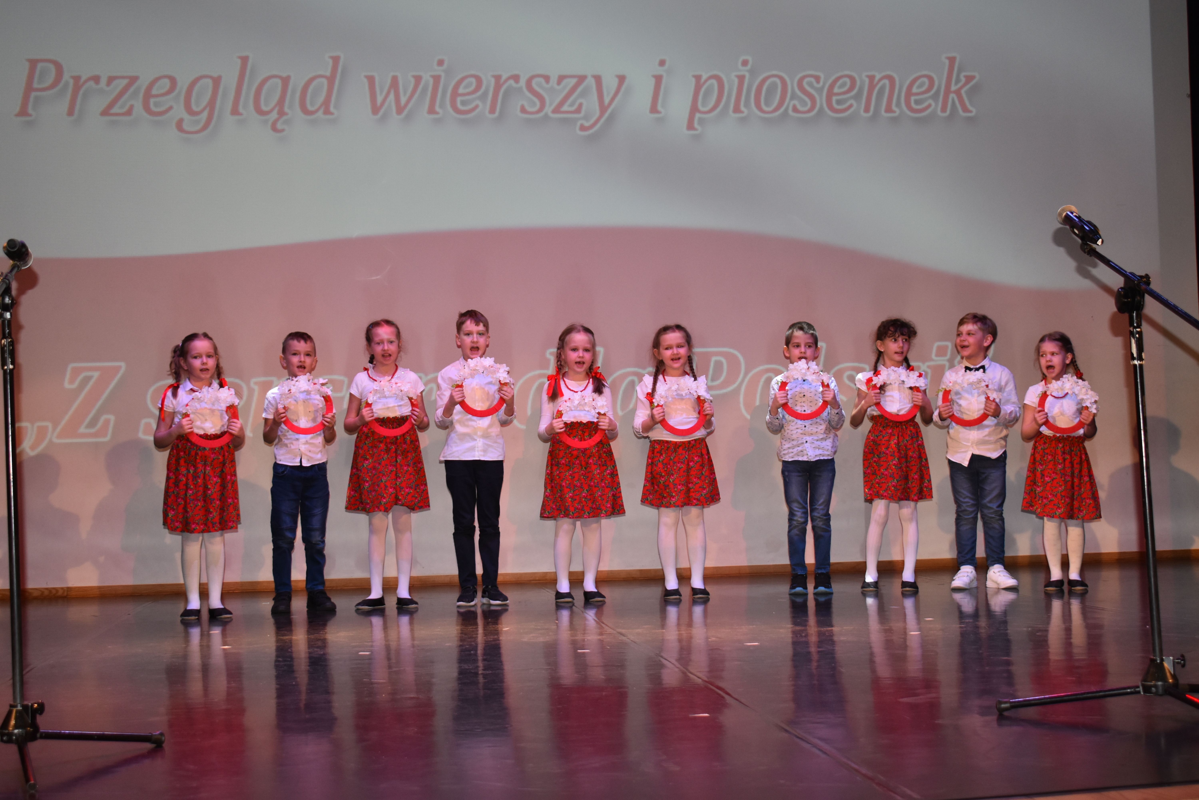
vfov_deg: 23.8
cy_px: 400
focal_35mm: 57
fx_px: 1898
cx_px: 600
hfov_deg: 35.1
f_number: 4.8
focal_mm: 38
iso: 800
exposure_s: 1/80
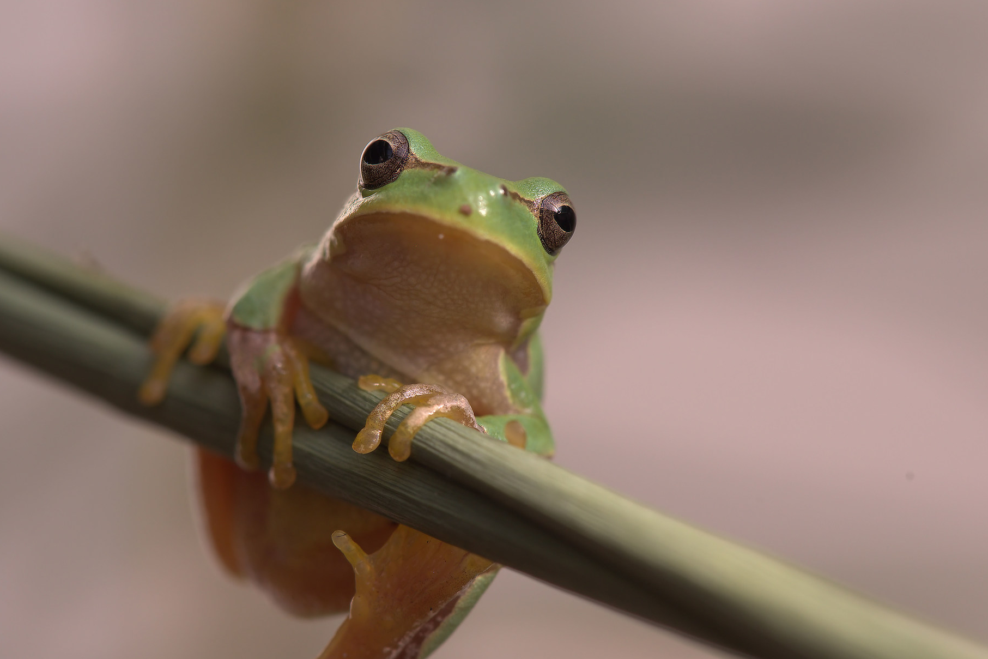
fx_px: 3815
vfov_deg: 9.9
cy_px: 321
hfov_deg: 14.8
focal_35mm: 139
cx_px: 412
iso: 640
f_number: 11
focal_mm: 105
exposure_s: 1/160
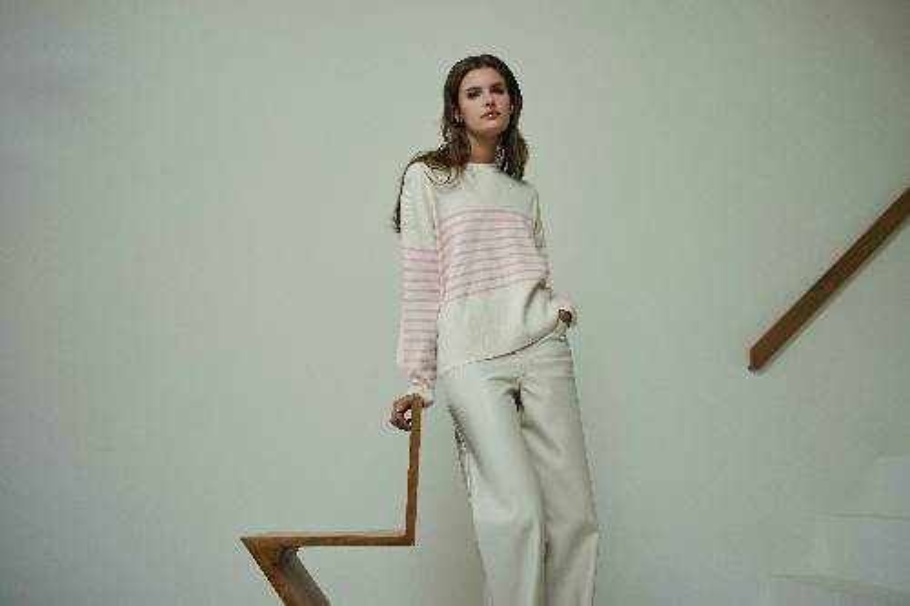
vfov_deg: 42.9
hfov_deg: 61.1
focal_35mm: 30
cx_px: 455
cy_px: 303
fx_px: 771
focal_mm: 30.5
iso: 320
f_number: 4
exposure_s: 1/200
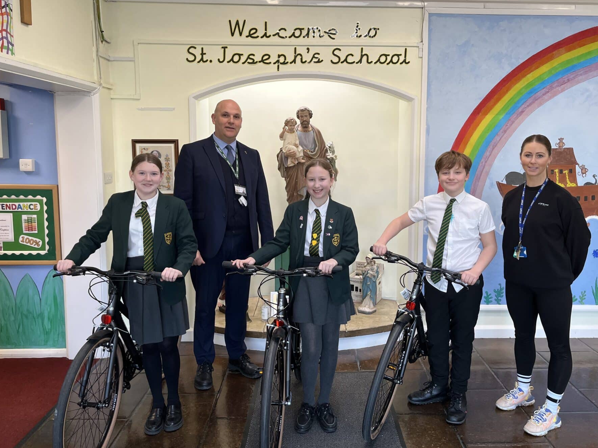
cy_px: 205
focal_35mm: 30
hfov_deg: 59.8
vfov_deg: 46.7
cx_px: 335
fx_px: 518
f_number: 1.6
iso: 100
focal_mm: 5.1
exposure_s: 1/100
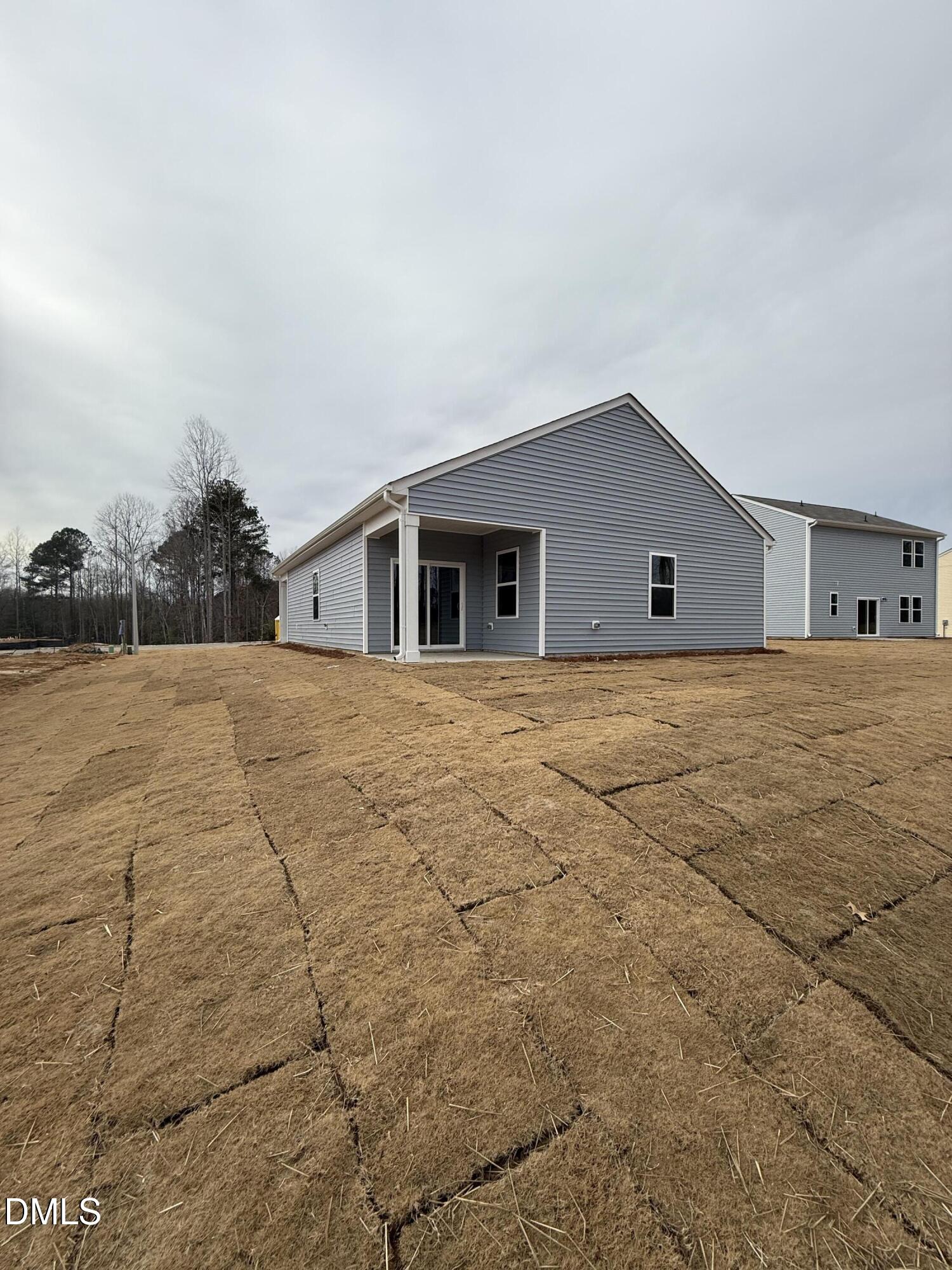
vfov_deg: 102.1
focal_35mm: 14
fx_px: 513
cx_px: 476
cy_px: 635
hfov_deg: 85.7
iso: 50
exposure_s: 1/1339
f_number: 2.2
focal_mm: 2.22
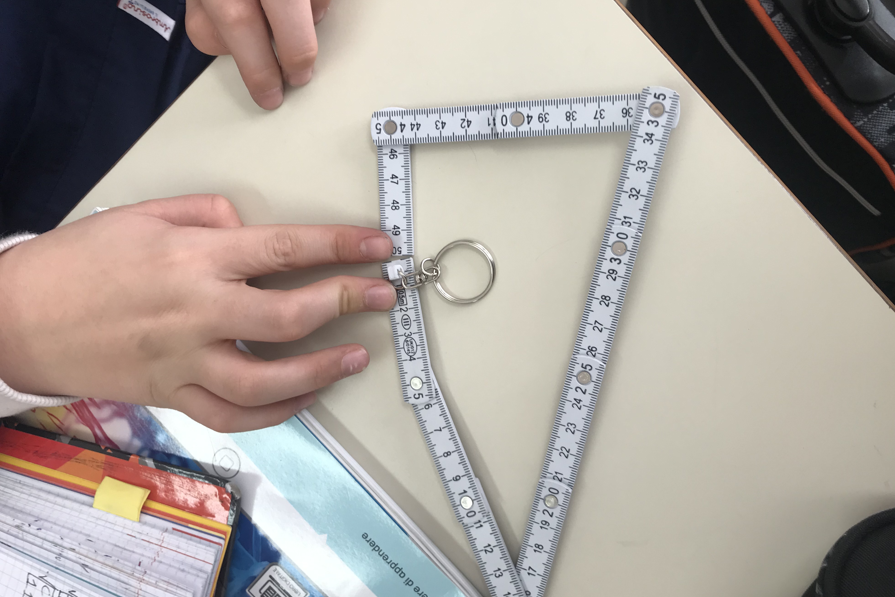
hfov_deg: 61.9
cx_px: 461
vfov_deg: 43.6
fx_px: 746
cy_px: 294
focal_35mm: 30
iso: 25
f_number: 1.8
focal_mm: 3.99
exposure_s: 1/100
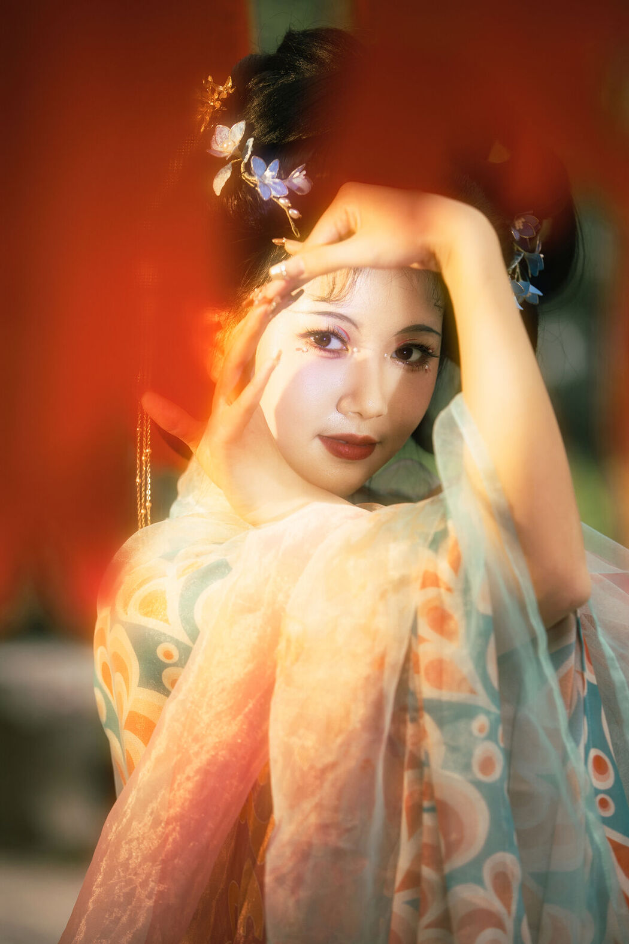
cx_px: 314
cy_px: 472
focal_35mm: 120
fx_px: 3145
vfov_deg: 17.1
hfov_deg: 11.4
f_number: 2.8
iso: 400
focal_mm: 120
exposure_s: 1/400
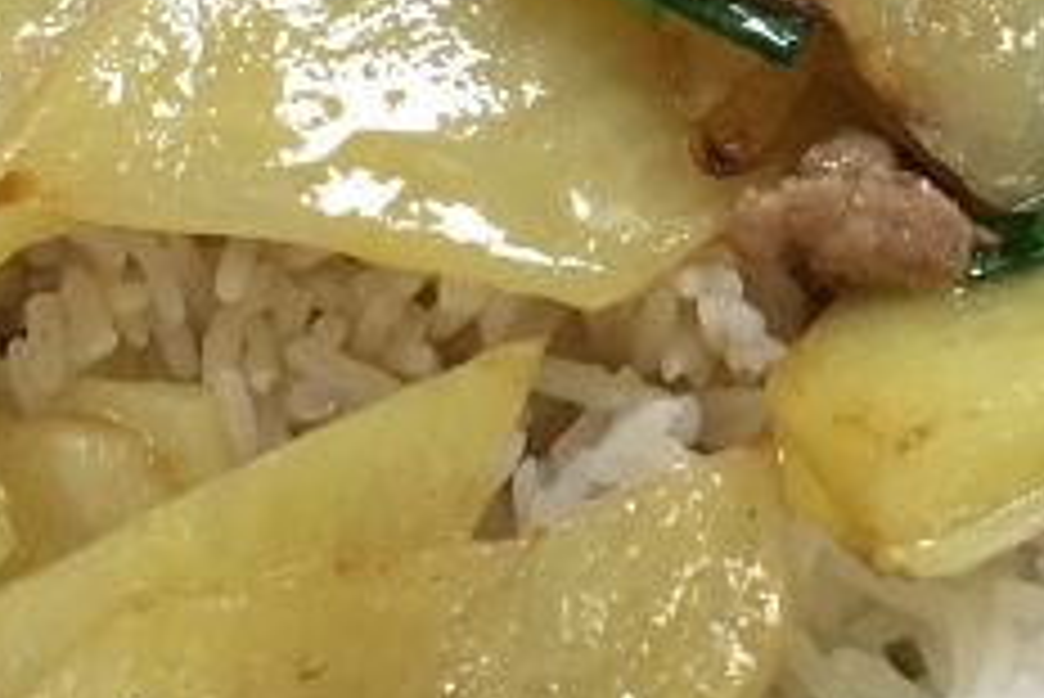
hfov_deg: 22.3
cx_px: 392
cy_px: -115
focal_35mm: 91
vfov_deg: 14.6
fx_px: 2641
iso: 200
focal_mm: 4.15
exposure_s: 1/33
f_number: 2.2
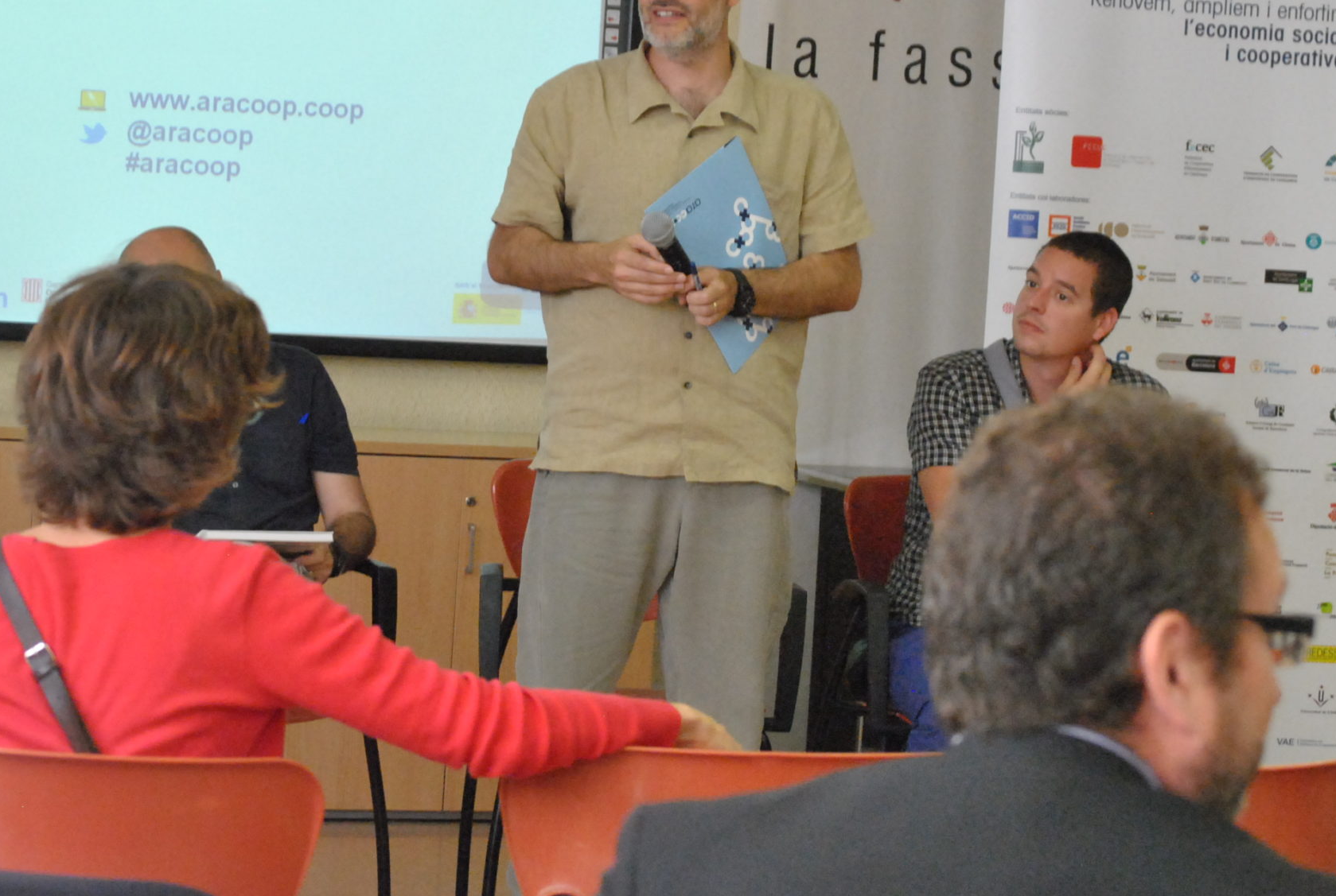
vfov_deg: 10.9
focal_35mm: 126
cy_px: 276
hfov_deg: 16.3
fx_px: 4677
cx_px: 632
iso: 1600
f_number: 5.6
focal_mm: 55
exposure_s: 1/100
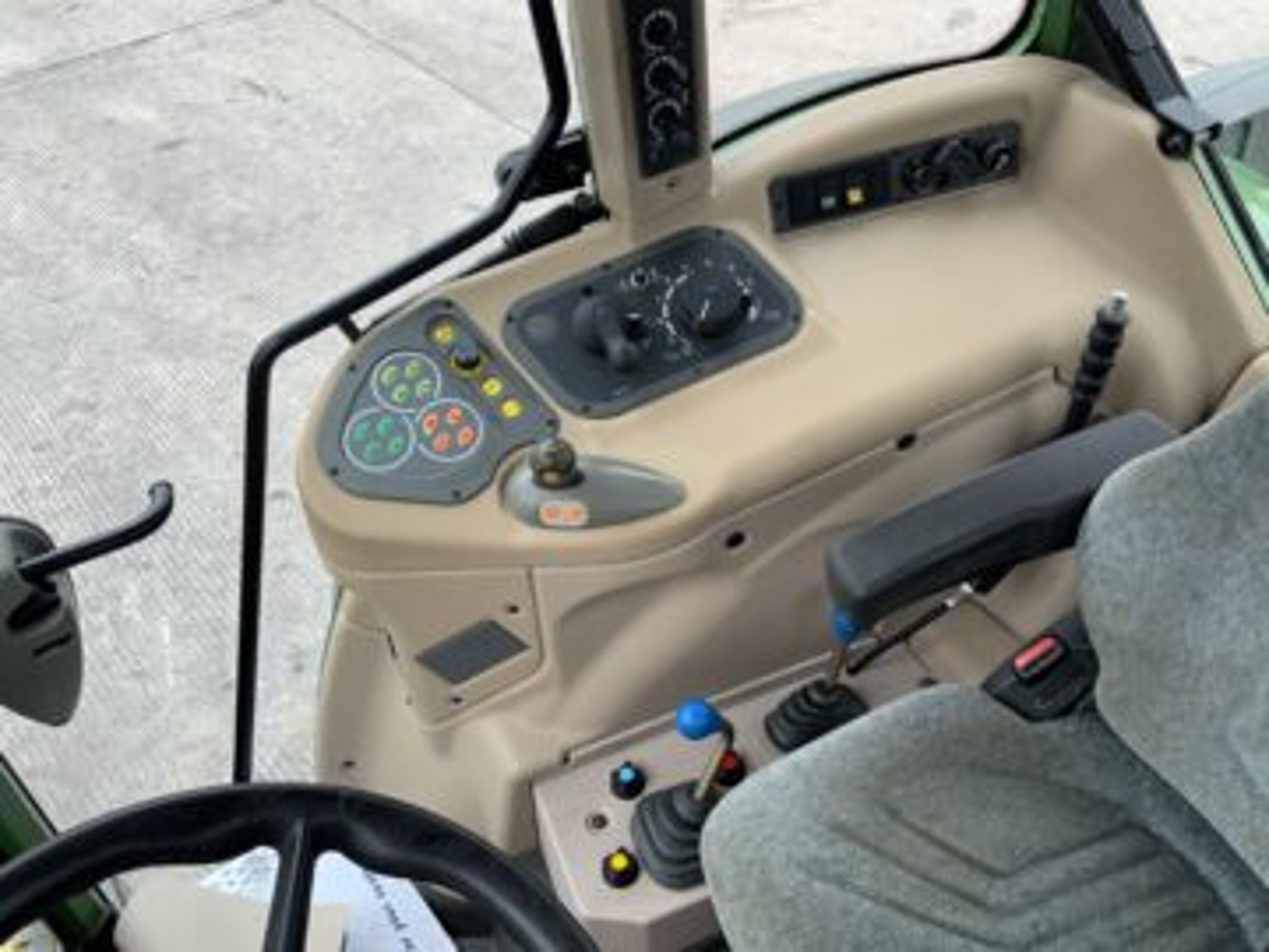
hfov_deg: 61.7
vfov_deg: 48.2
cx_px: 634
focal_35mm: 29
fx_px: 1063
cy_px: 476
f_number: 1.8
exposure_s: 1/289
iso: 16
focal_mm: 3
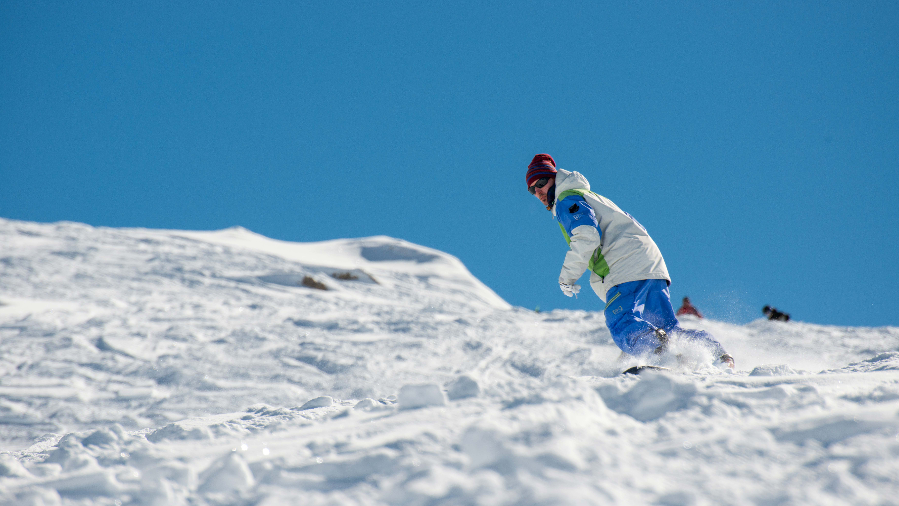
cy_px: 253
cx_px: 449
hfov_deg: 6.9
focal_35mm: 315
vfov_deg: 3.9
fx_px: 7509
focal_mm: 300
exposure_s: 1/1600
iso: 160
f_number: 8
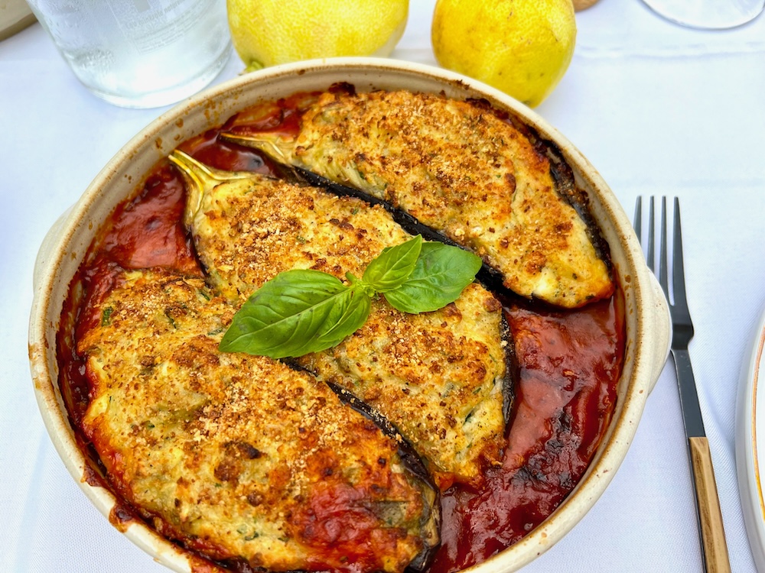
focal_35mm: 26
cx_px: 382
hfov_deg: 67.3
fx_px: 575
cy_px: 286
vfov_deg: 53.1
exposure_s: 1/1645
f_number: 1.5
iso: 50
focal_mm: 5.7
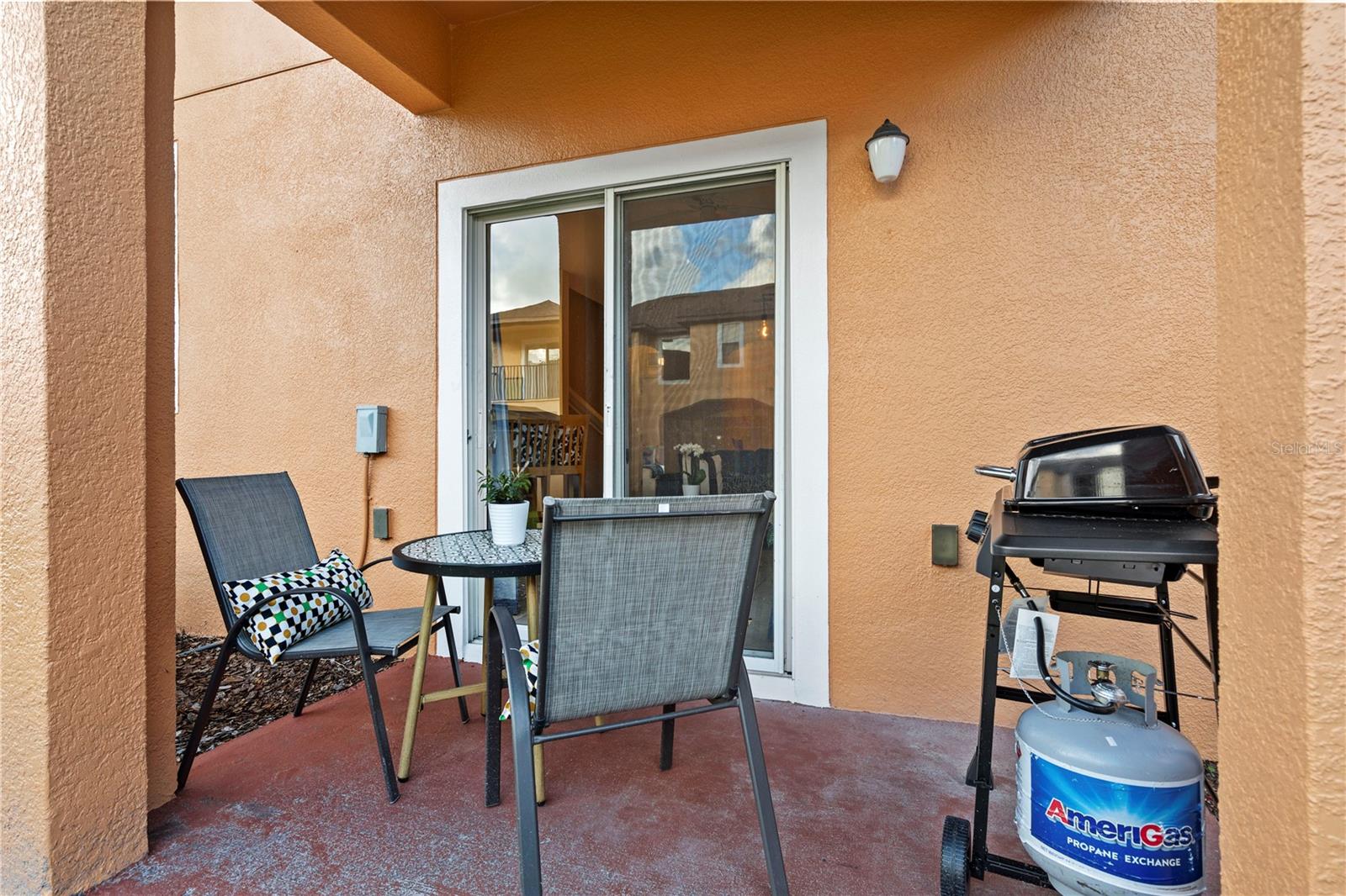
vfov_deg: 70.4
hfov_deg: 93.3
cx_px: 673
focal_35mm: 17
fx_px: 635
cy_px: 448
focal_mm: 17
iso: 320
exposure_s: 1/4
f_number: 7.1
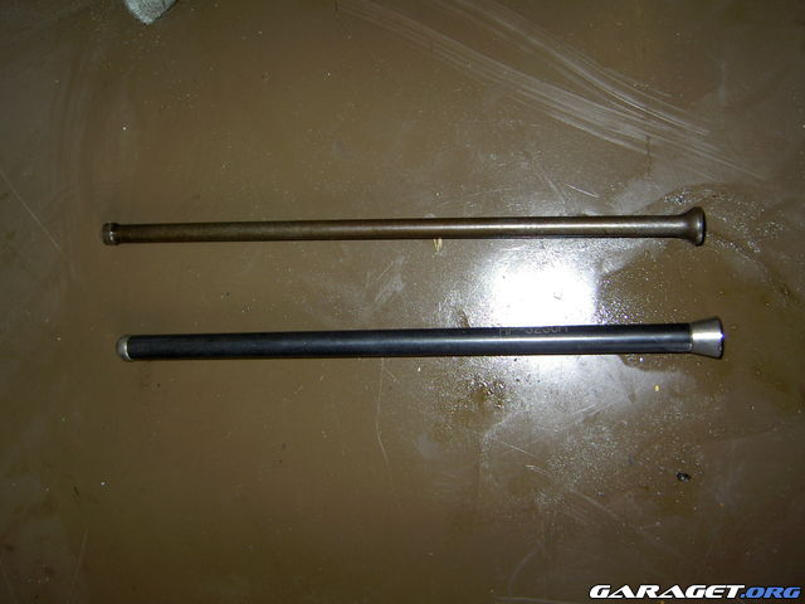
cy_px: 302
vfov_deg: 41.8
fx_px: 791
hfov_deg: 54.0
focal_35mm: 34
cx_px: 402
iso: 50
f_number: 2.8
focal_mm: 5.6
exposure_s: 1/60
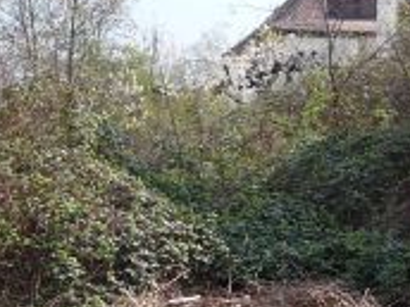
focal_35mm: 117
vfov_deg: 12.6
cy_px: 202
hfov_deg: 16.8
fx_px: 1386
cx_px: 174
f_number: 4
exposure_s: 1/400
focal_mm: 5.2
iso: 100
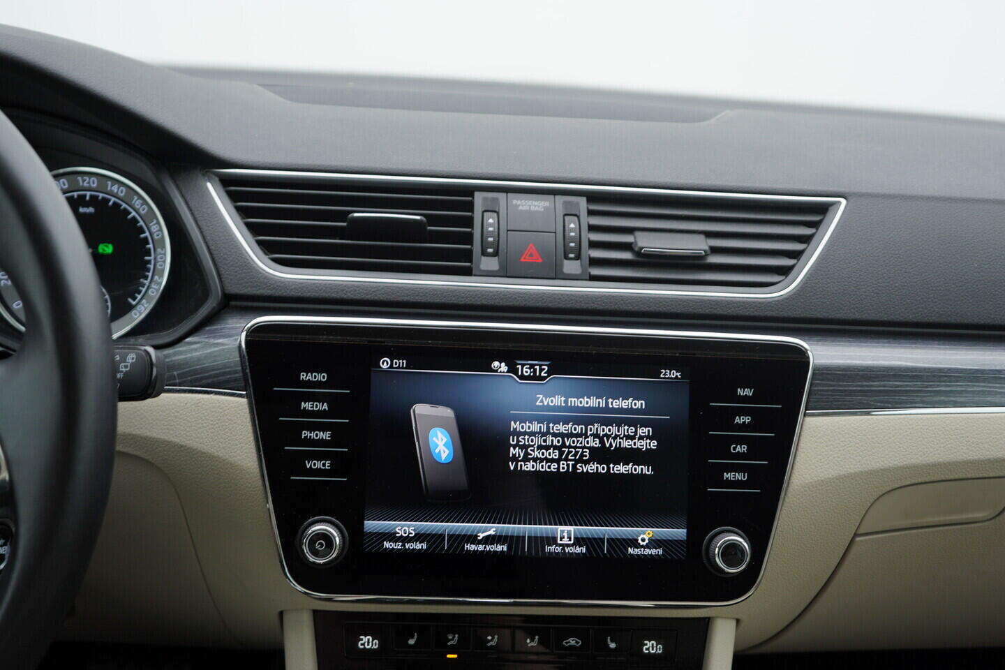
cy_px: 335
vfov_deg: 36.9
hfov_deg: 53.1
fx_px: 1005
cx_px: 502
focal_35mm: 36
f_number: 3.5
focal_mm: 24
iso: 125
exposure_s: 1/60
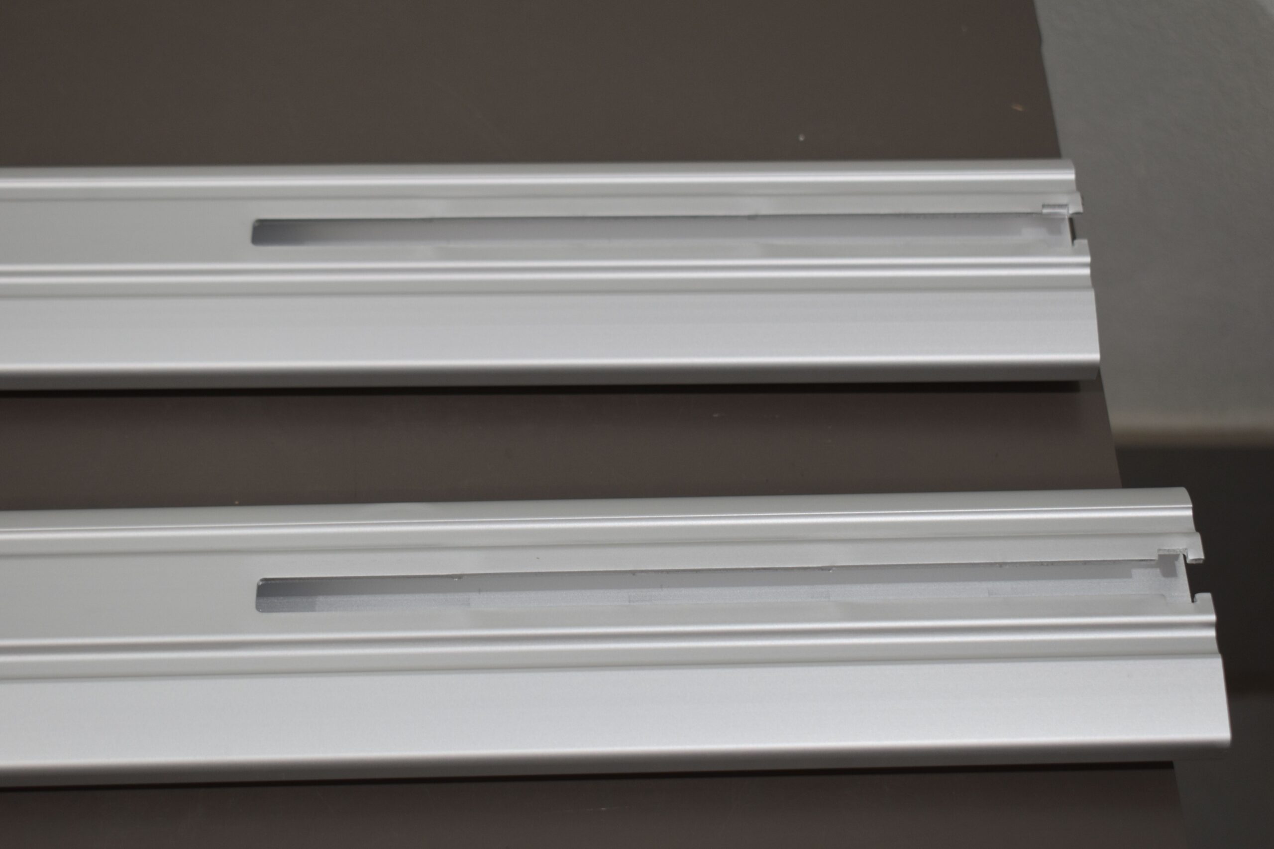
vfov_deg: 20.2
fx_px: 2389
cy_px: 424
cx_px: 637
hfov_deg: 29.9
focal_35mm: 68
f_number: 5.6
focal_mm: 45
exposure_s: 1/125
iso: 400
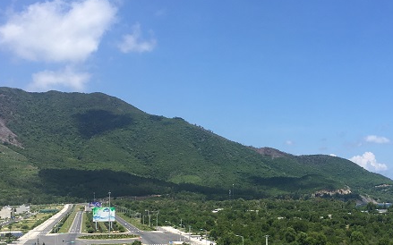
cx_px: 261
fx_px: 600
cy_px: 170
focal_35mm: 56
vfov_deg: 23.0
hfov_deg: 35.9
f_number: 2.2
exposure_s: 1/1876
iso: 25
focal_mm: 4.15
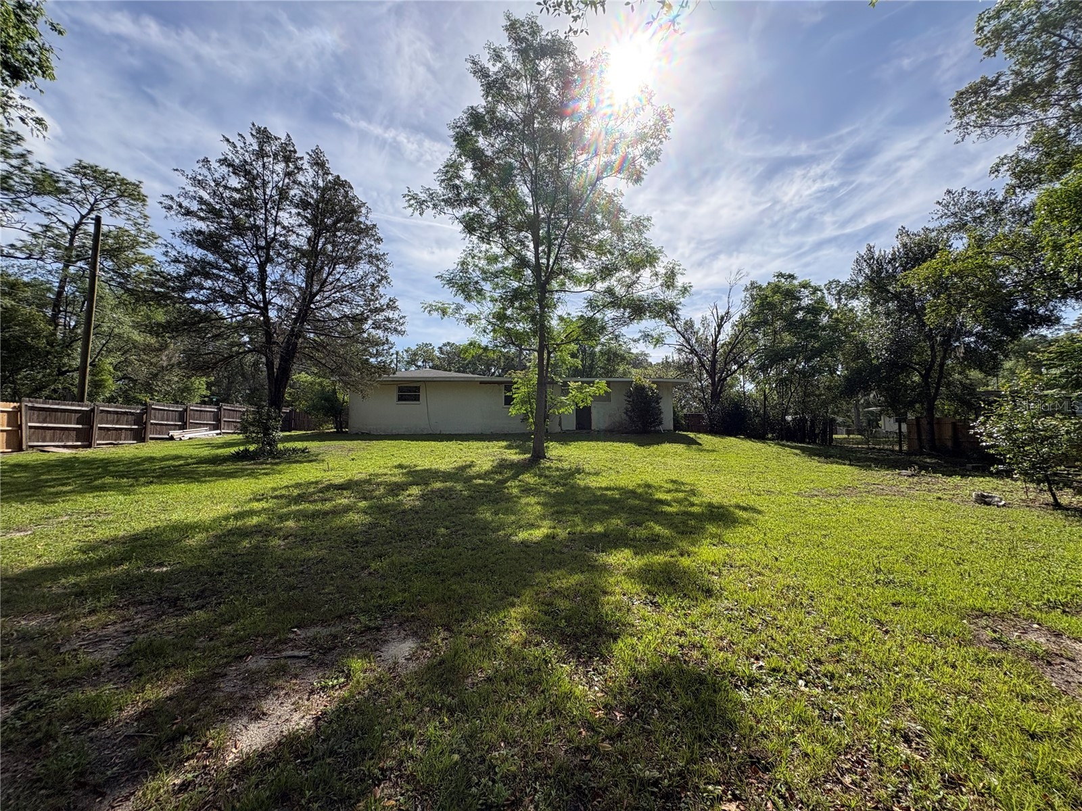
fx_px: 438
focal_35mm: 14
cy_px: 406
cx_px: 541
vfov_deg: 85.7
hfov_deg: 102.1
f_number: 2.2
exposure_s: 1/2415
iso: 50
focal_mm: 2.22
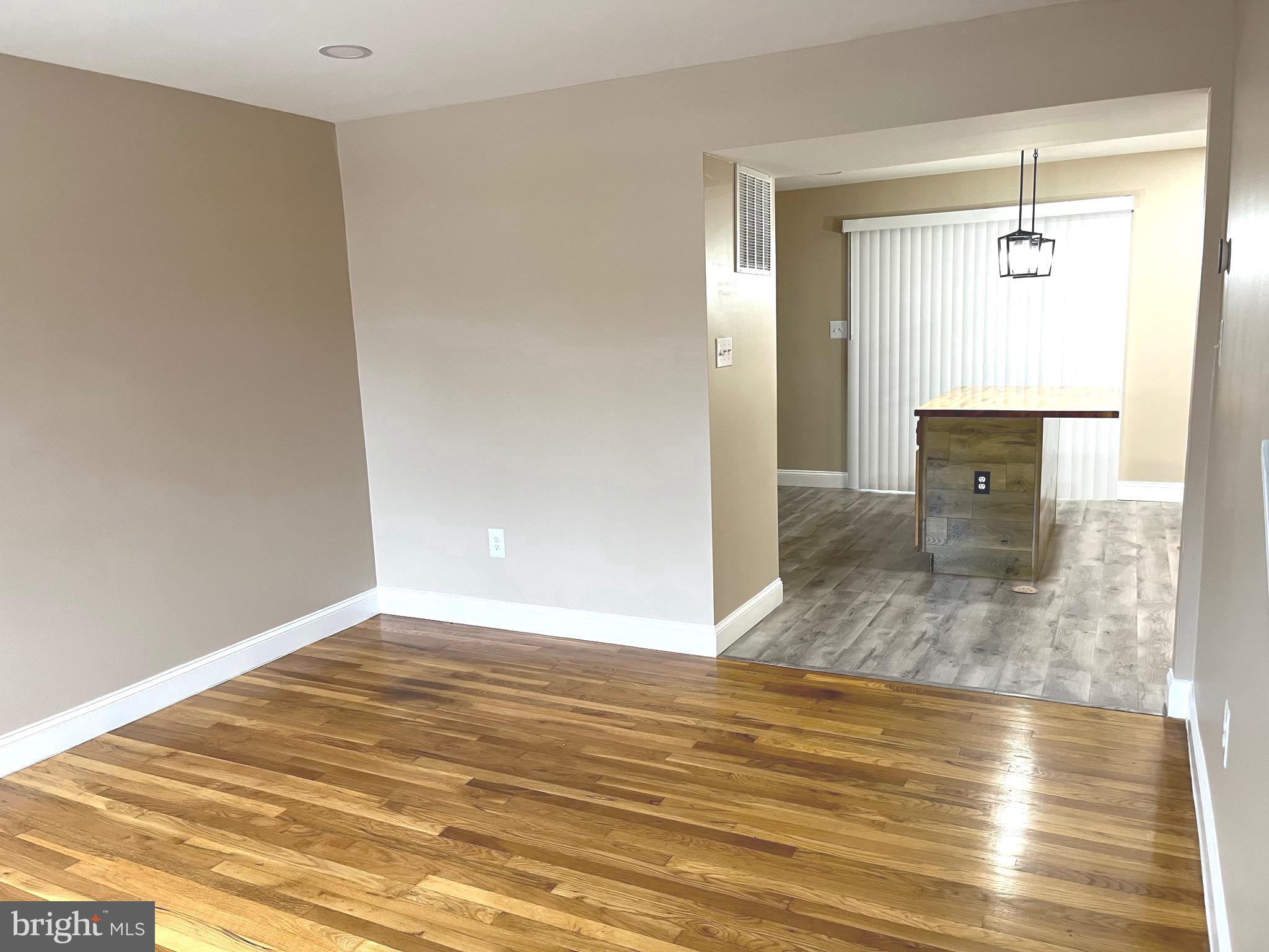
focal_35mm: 26
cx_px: 634
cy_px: 476
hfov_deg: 67.3
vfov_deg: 53.1
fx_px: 953
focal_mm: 5.1
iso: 125
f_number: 1.6
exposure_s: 1/60
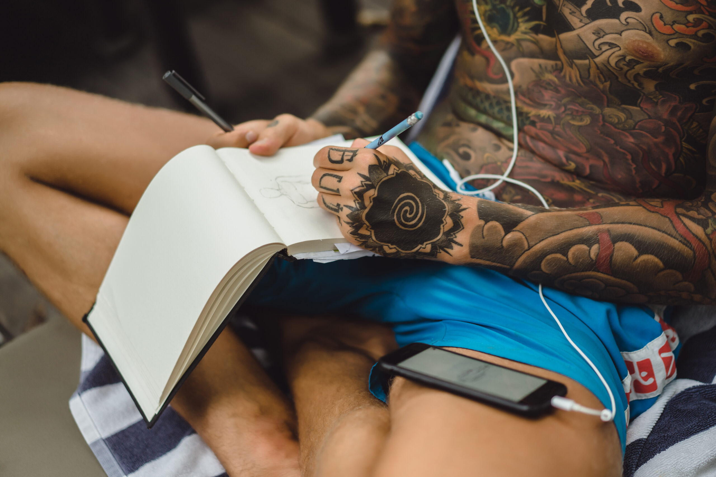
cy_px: 238
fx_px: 1094
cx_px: 358
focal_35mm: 55
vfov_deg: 24.6
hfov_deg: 36.2
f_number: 1.8
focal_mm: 55
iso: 160
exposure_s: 1/250
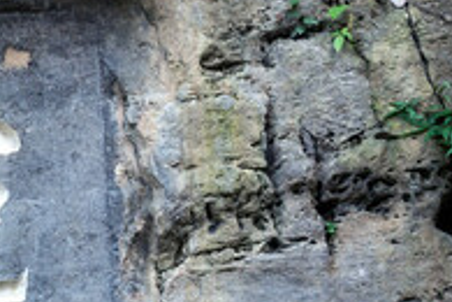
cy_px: 189
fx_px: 2159
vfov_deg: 8.0
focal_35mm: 172
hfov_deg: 10.2
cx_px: -670
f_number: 6.3
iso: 100
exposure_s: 1/50
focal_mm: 28
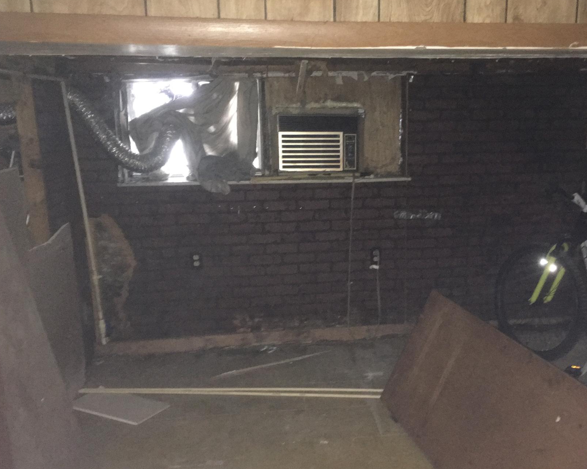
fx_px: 625
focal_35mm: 36
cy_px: 257
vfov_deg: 41.1
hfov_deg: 50.0
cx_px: 351
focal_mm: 4.15
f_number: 2.2
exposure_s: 1/16
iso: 320
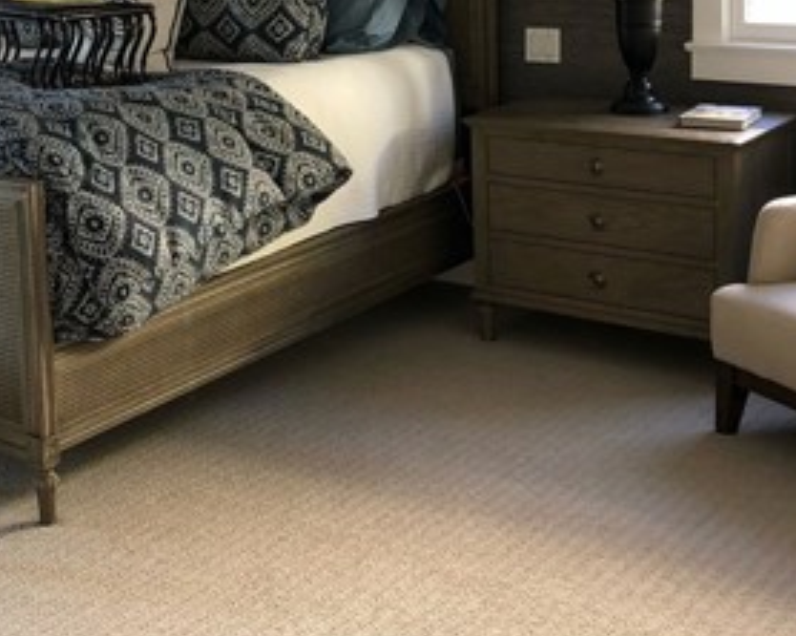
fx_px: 1483
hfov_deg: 28.7
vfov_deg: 23.6
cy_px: 66
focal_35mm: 63
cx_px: 54
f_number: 1.8
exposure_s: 1/15
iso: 40
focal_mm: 4
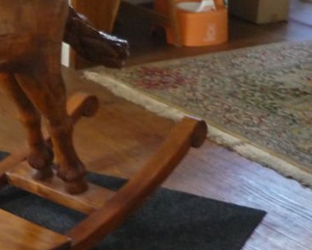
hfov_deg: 19.8
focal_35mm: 89
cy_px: 89
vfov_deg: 17.3
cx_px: -88
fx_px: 822
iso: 400
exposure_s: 1/20
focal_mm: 5.5
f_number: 2.8
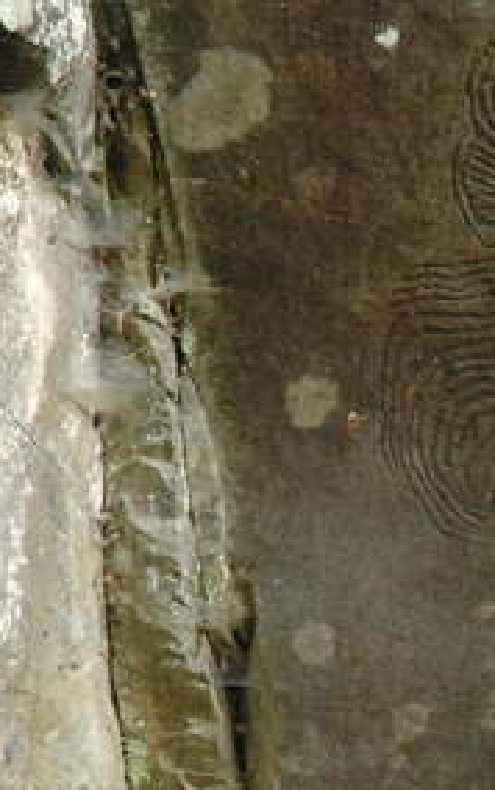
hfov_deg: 4.8
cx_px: 926
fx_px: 5838
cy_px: 555
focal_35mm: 271
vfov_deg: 7.7
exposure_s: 1/40
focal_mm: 70
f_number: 4.5
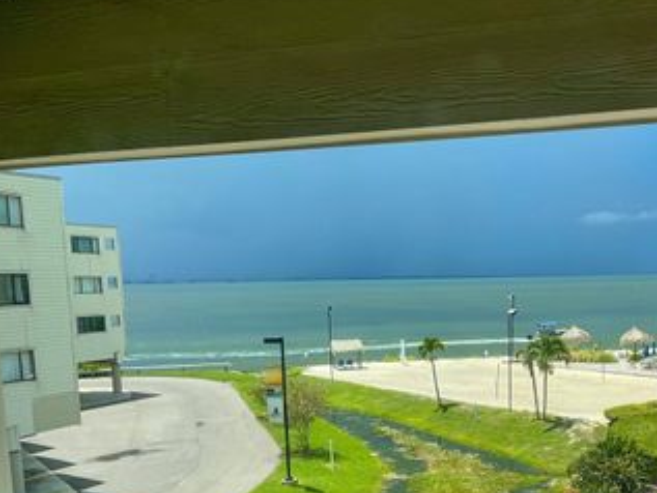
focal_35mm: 41
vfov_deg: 34.4
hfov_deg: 44.1
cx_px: 502
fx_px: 778
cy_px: 374
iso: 32
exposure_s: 1/2000
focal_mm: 5.1
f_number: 1.6
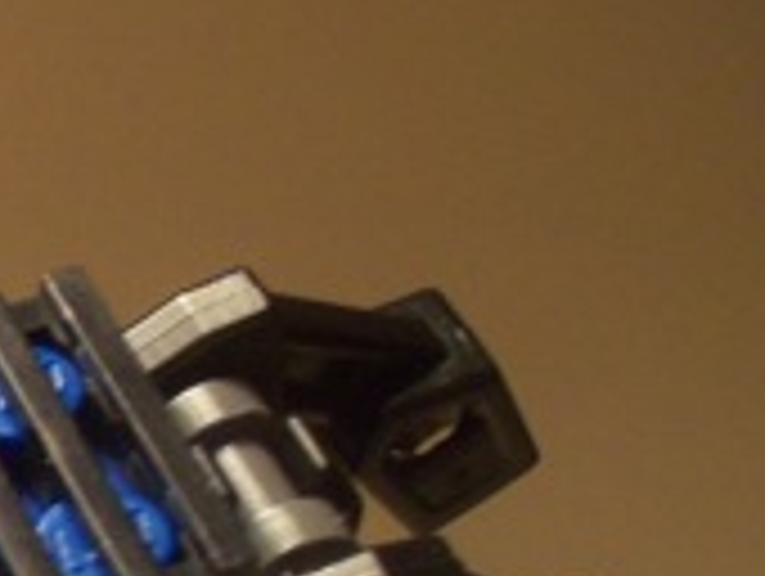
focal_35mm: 109
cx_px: -670
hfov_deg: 15.2
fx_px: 2412
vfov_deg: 12.7
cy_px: 958
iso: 160
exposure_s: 1/30
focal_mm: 5.2
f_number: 3.4
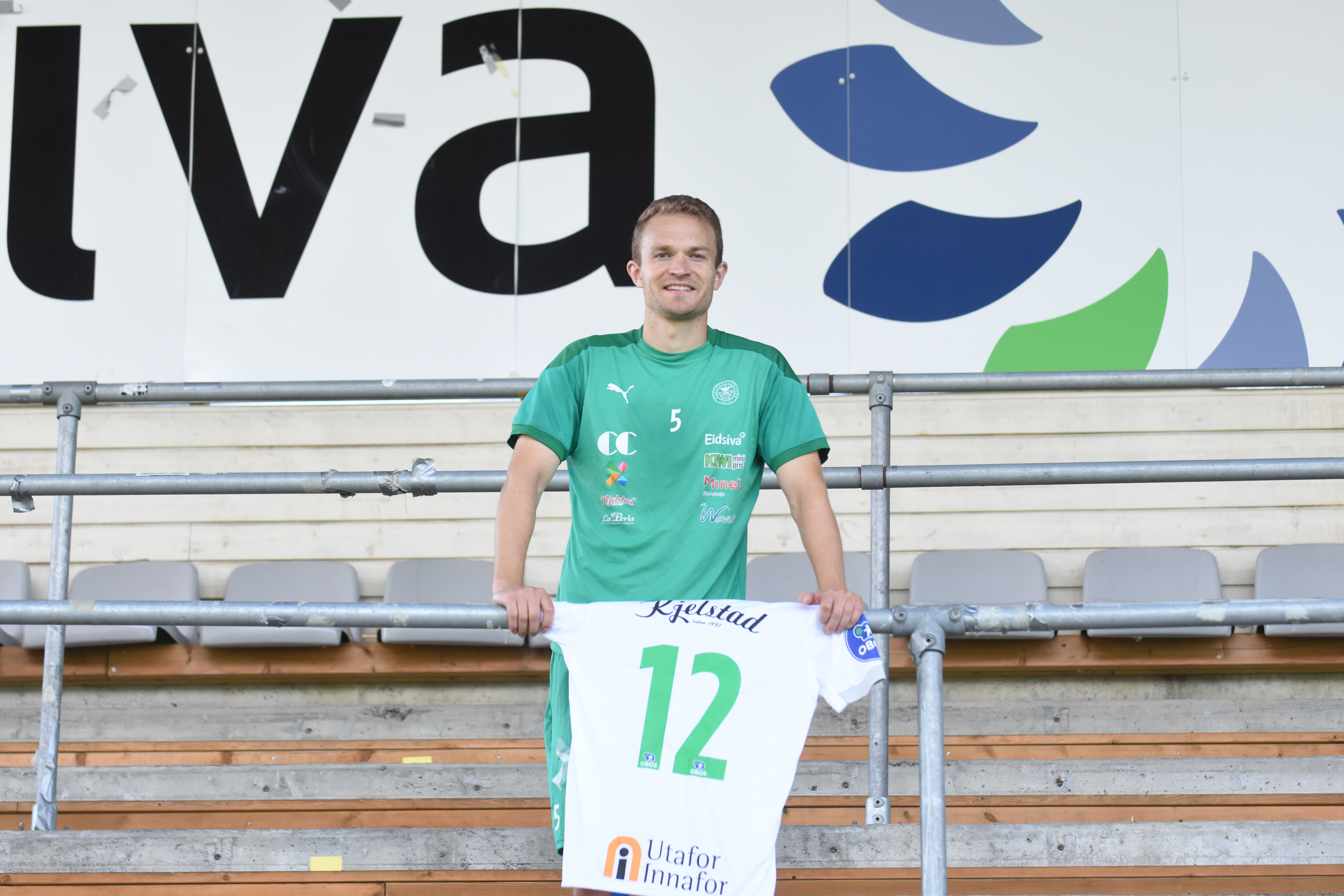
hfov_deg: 14.0
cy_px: 448
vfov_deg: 9.3
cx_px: 672
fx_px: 5488
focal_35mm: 147
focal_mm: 98
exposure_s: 1/640
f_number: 4.5
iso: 800
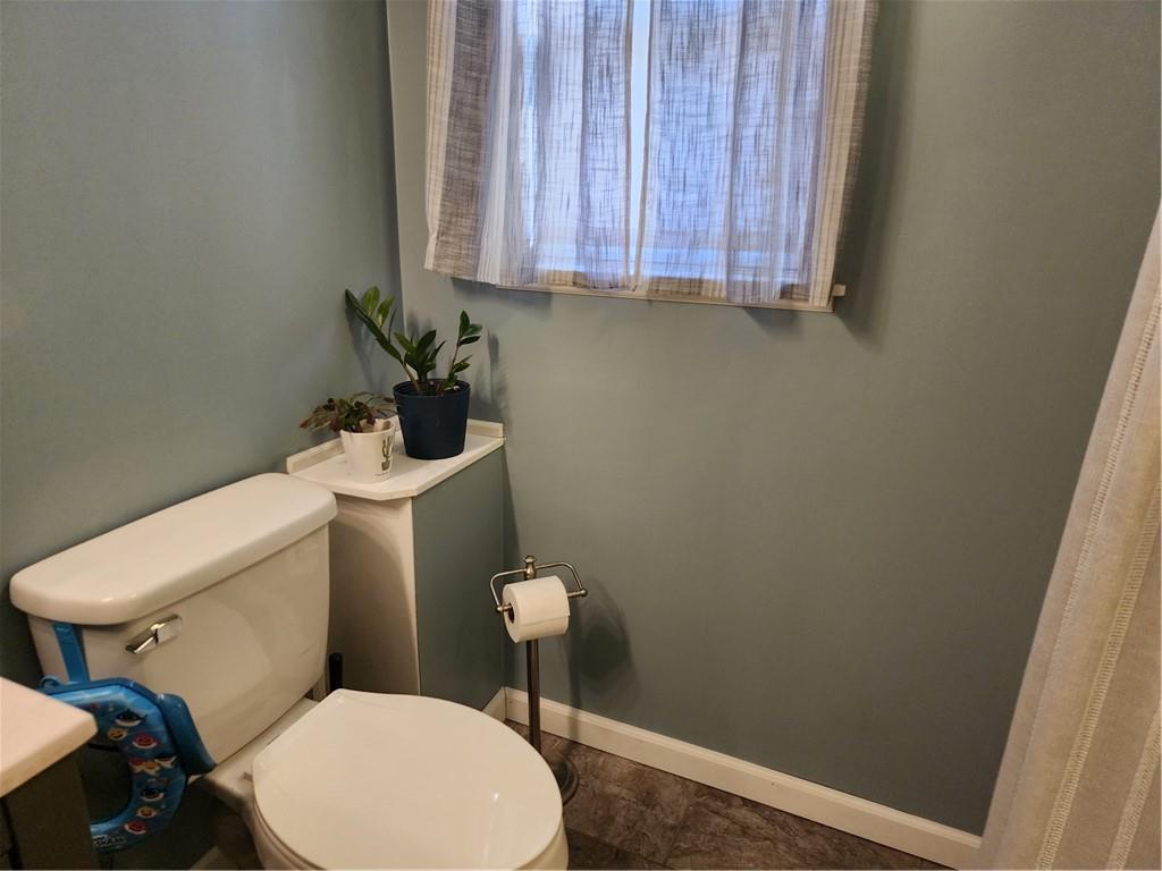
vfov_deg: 58.9
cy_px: 436
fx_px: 772
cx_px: 581
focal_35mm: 23
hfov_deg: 73.9
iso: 250
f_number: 1.8
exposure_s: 1/120
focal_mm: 6.4
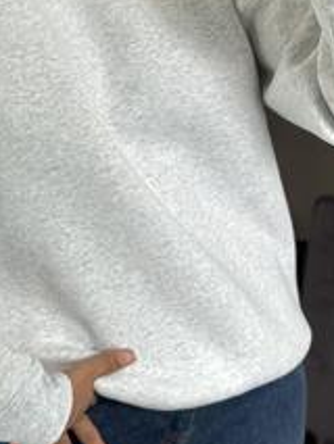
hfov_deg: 13.0
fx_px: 1465
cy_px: 2
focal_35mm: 114
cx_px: 123
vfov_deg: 16.9
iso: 400
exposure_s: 1/52
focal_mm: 6.86
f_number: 1.78
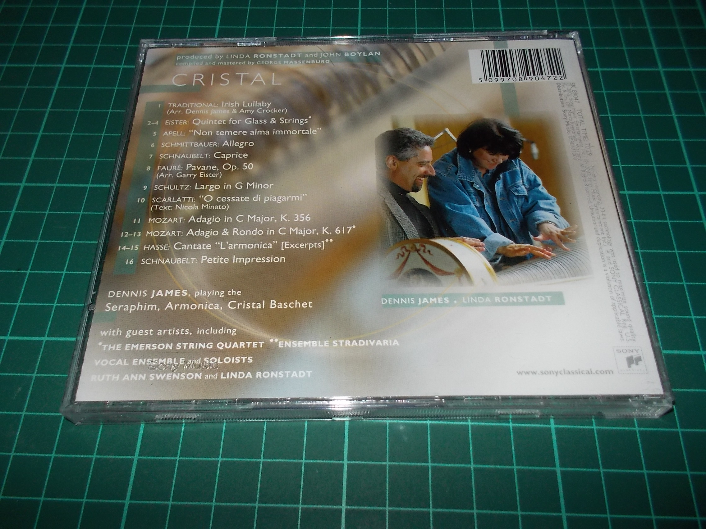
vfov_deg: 48.2
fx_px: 591
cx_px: 353
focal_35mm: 29
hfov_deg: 61.7
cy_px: 264
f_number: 3.3
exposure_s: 1/30
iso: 200
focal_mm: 4.1
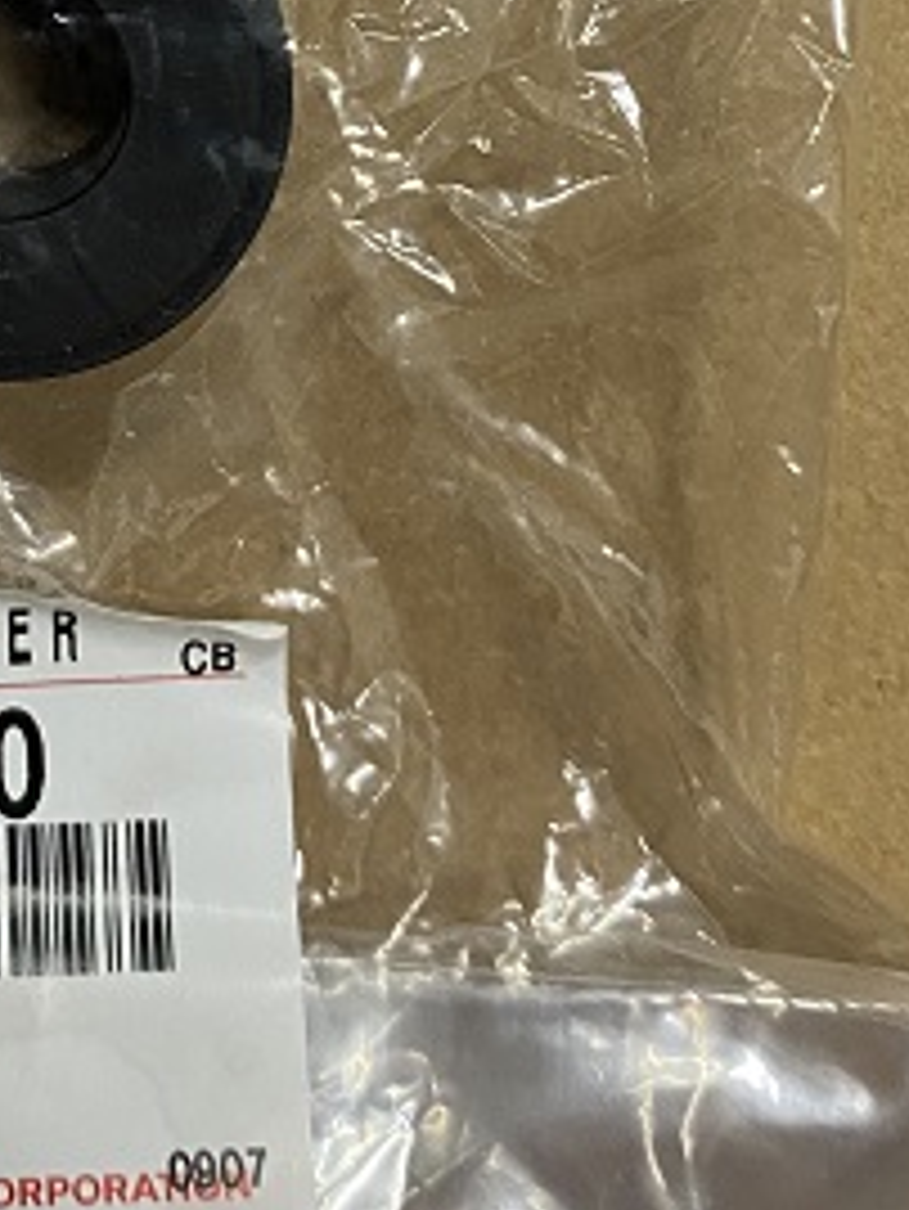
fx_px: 2729
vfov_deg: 23.9
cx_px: 7
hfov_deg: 18.4
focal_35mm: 78
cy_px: 7
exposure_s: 1/60
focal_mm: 4.25
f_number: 1.8
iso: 200
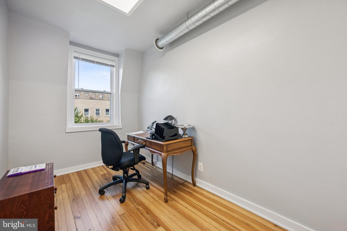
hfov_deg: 104.3
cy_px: 116
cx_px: 174
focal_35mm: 14
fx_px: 135
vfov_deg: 81.2
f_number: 7.1
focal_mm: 14
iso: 400
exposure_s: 1/80
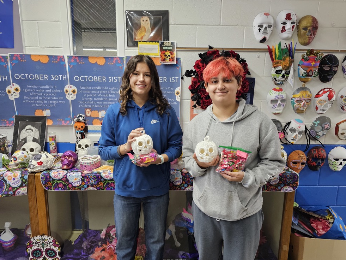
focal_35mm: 24
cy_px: 134
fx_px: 240
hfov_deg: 71.6
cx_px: 174
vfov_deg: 56.8
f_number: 1.7
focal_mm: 6.3
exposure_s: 1/120
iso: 640
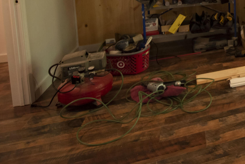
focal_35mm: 40
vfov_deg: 28.7
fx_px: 272
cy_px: -36
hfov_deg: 35.5
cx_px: 308
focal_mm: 15
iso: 1250
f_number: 2.8
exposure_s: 1/160
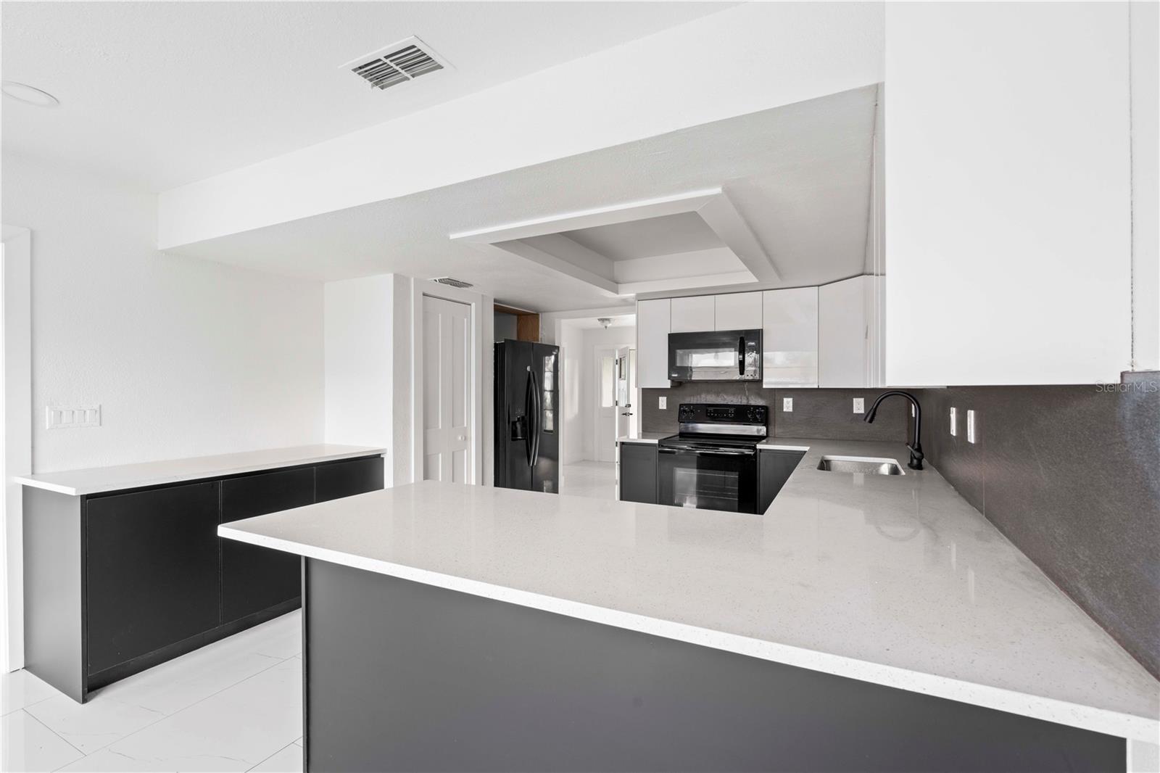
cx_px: 580
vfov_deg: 73.7
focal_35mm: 16
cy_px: 386
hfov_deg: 96.7
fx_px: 515
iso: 250
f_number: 9
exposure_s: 1/4
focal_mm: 16
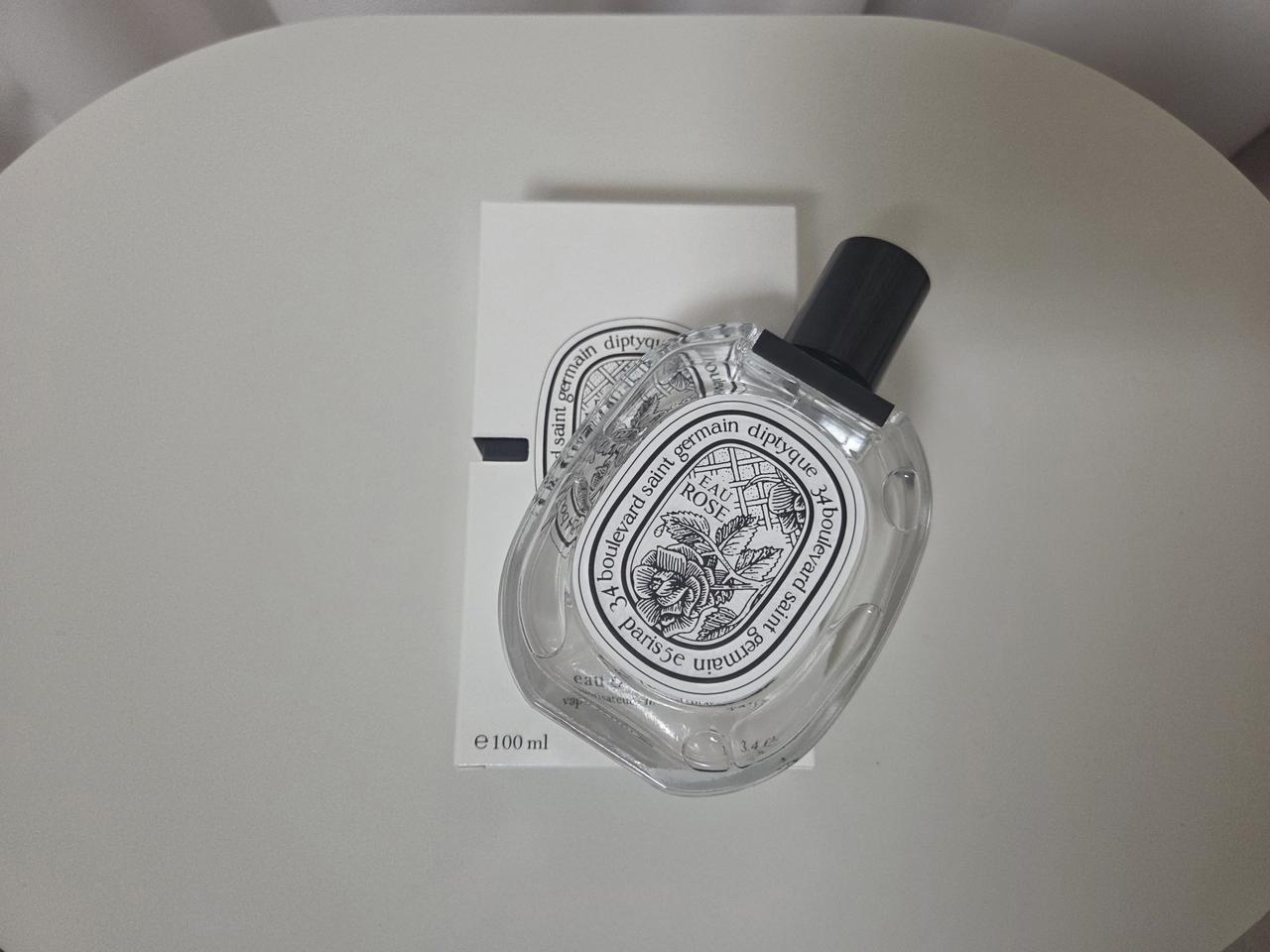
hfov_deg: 73.9
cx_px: 635
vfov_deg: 58.9
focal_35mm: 23
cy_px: 476
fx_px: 844
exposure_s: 1/120
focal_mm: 5.4
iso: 160
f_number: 1.8
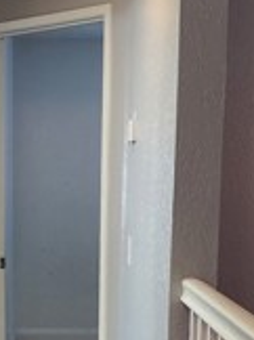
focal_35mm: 91
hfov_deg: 16.0
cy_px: 325
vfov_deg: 21.0
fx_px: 893
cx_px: 40
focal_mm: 6.4
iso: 200
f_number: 1.8
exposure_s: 1/120
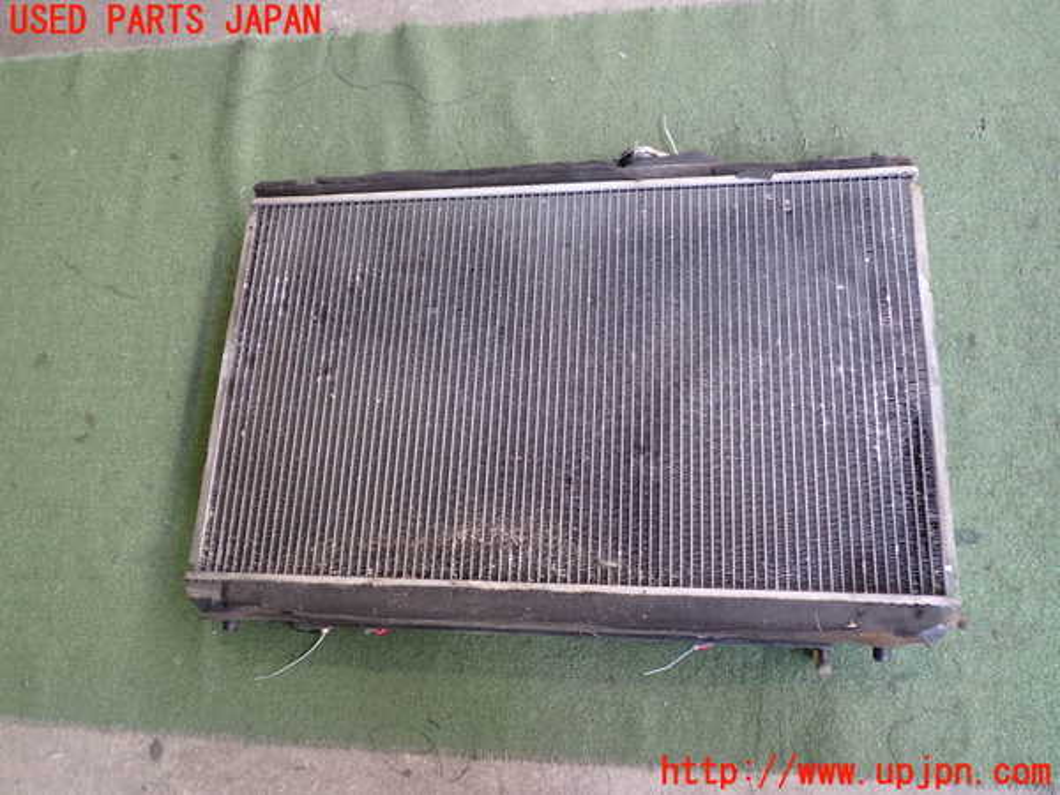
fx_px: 919
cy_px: 398
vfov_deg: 46.8
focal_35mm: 30
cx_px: 530
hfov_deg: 60.0
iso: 200
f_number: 2.3
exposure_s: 1/50
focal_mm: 5.4
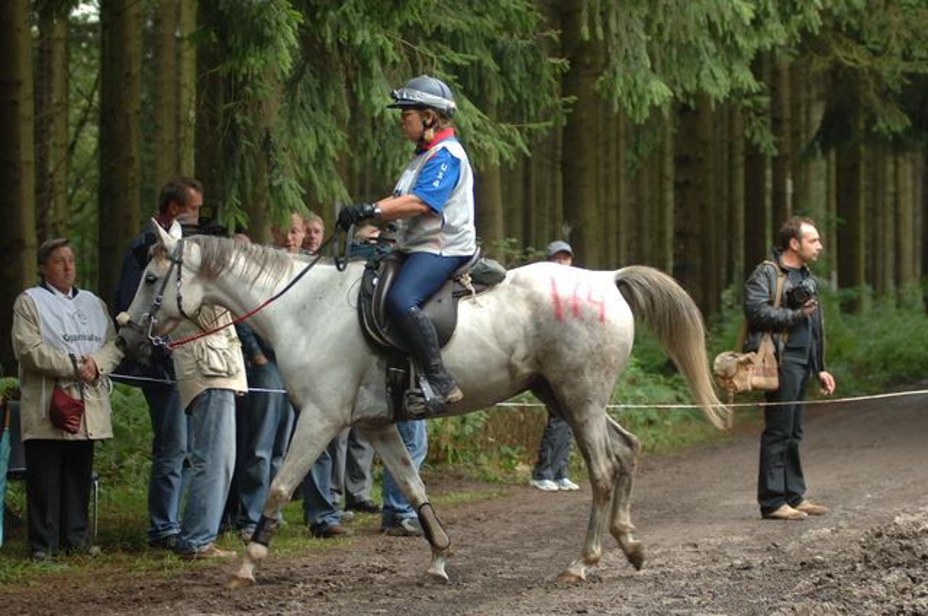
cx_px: 464
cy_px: 308
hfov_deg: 19.5
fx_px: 2703
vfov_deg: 13.0
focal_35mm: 105
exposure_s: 1/250
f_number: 2.8
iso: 400
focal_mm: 70
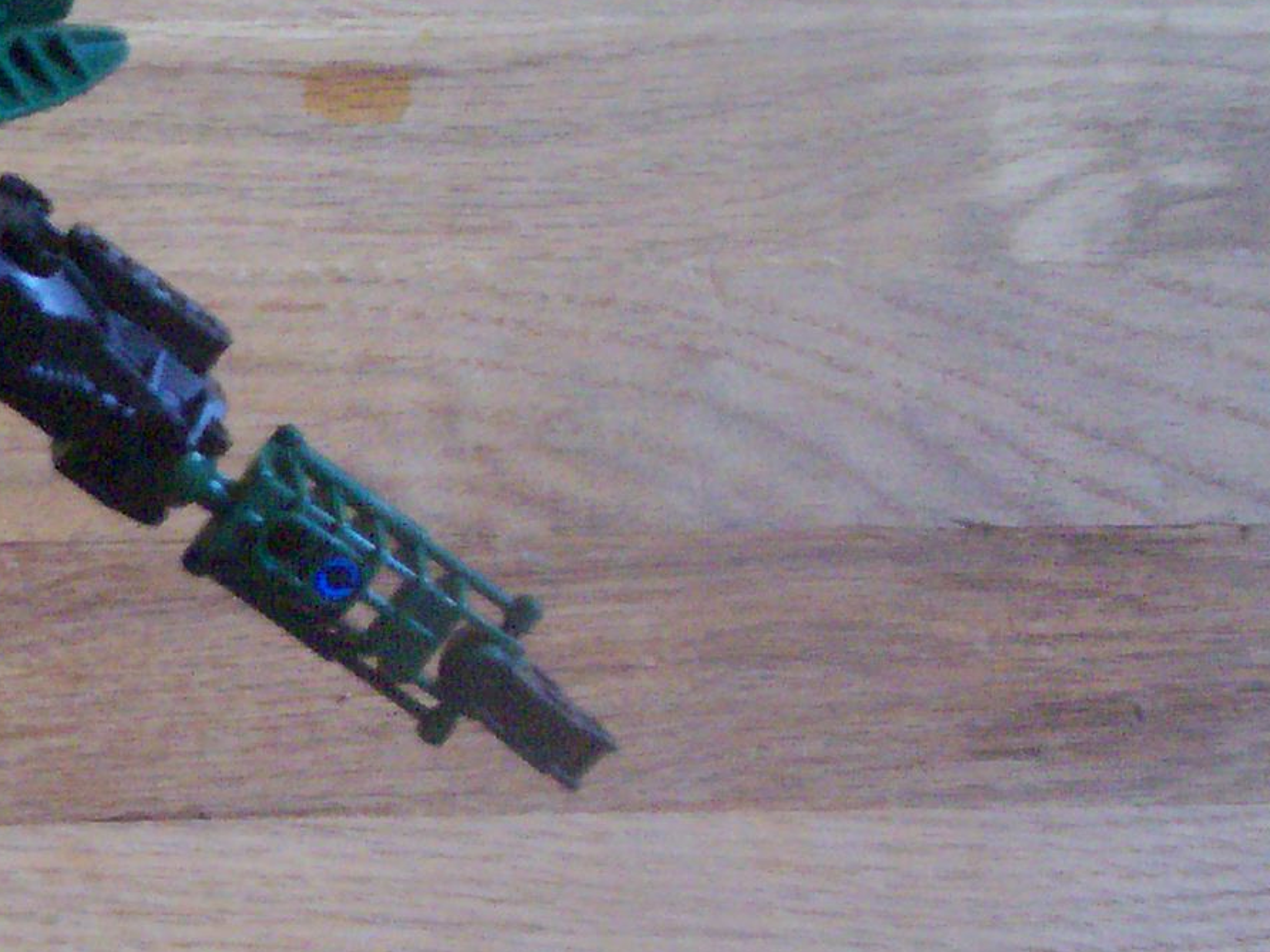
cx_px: -269
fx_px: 3412
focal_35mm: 93
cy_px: 551
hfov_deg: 19.8
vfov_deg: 15.9
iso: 368
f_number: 4.5
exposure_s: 1/8
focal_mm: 5.9
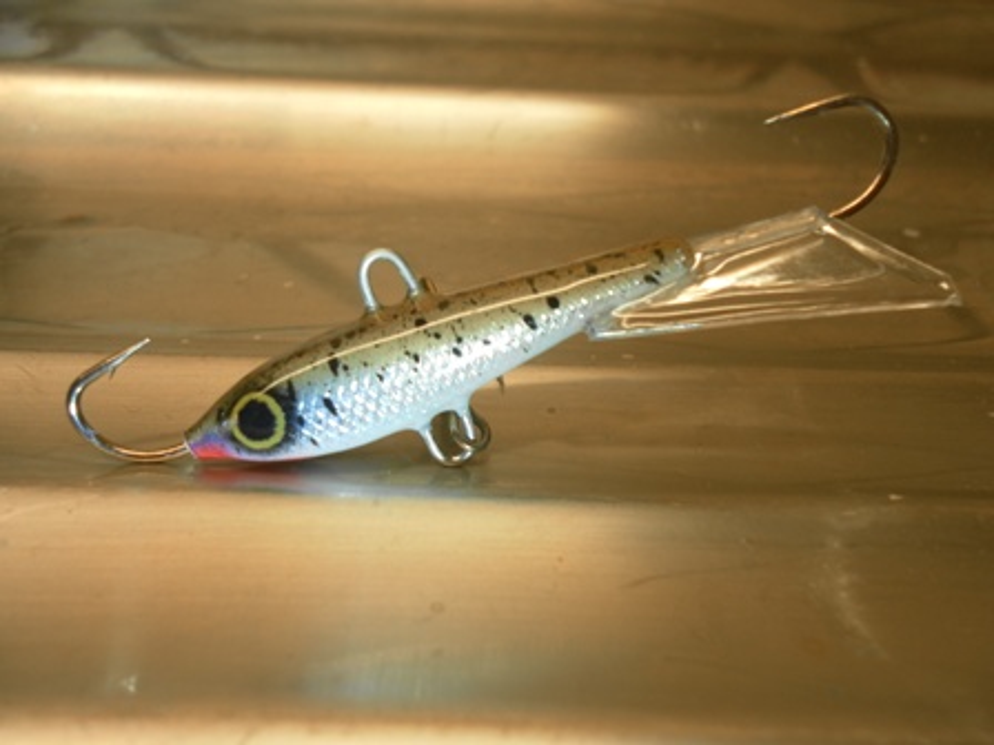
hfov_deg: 55.4
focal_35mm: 33
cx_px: 497
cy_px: 372
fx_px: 948
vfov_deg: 42.9
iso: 80
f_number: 3.5
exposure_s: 1/20
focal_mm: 5.8
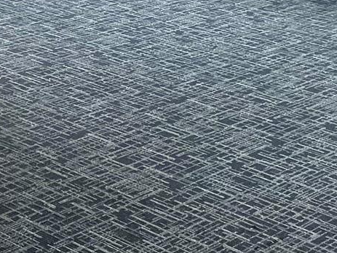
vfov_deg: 11.8
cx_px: 4
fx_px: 1119
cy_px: -219
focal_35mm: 115
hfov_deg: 16.8
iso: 100
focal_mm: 5.7
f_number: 1.5
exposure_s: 1/120
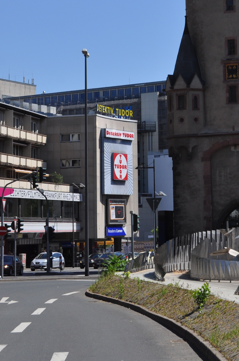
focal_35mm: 103
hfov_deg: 13.0
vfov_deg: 19.4
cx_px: 253
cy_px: 27
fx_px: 1028
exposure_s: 1/400
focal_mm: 32
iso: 200
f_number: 10
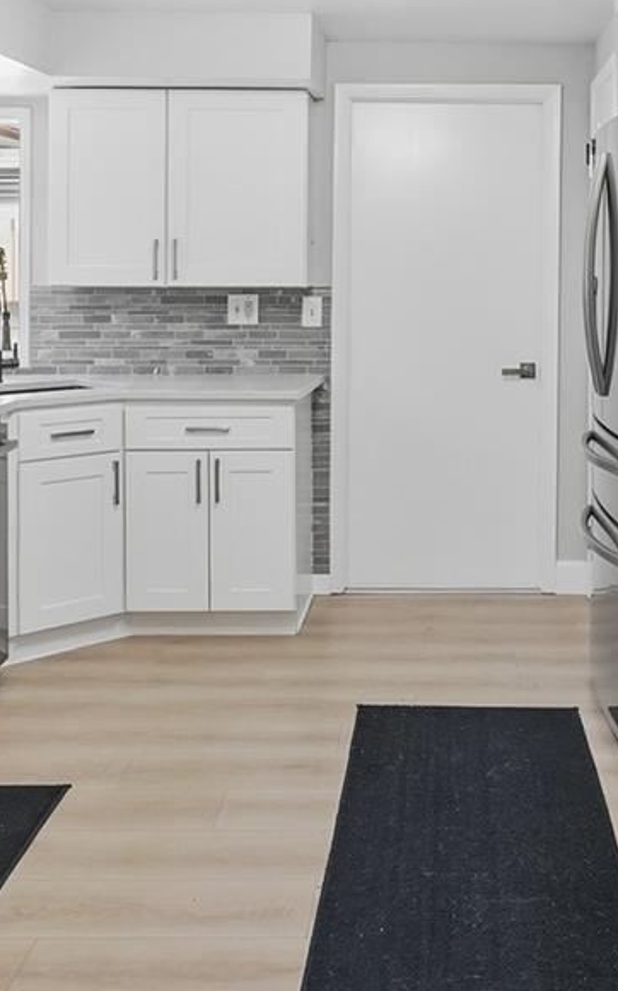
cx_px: 447
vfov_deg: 43.1
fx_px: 1214
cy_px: 261
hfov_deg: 28.2
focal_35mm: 45
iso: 3200
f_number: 7.1
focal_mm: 16
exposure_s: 1/1000
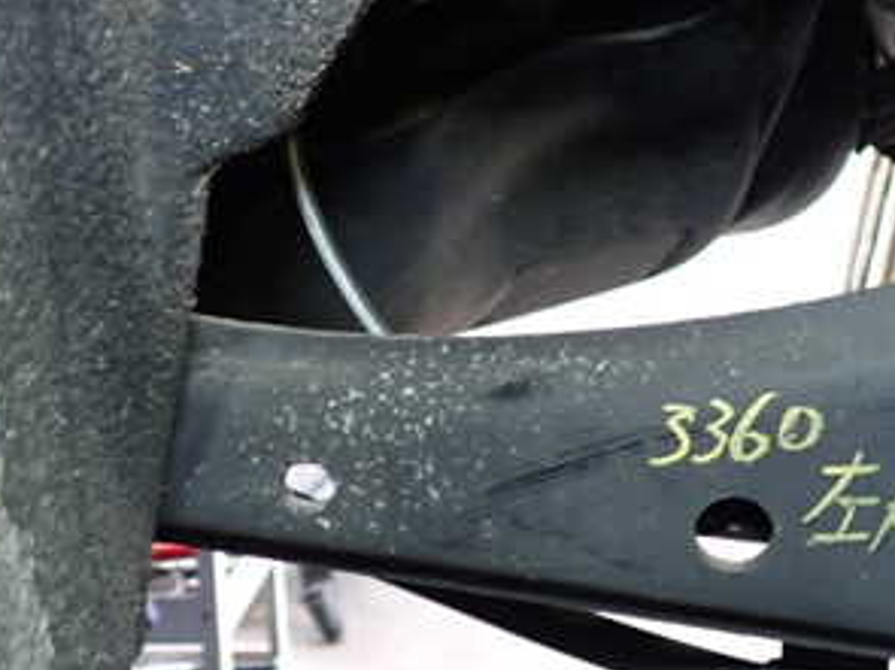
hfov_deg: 29.8
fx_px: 1577
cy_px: 364
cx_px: 868
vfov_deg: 24.0
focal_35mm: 61
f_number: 2.3
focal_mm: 5.4
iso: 320
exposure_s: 1/30
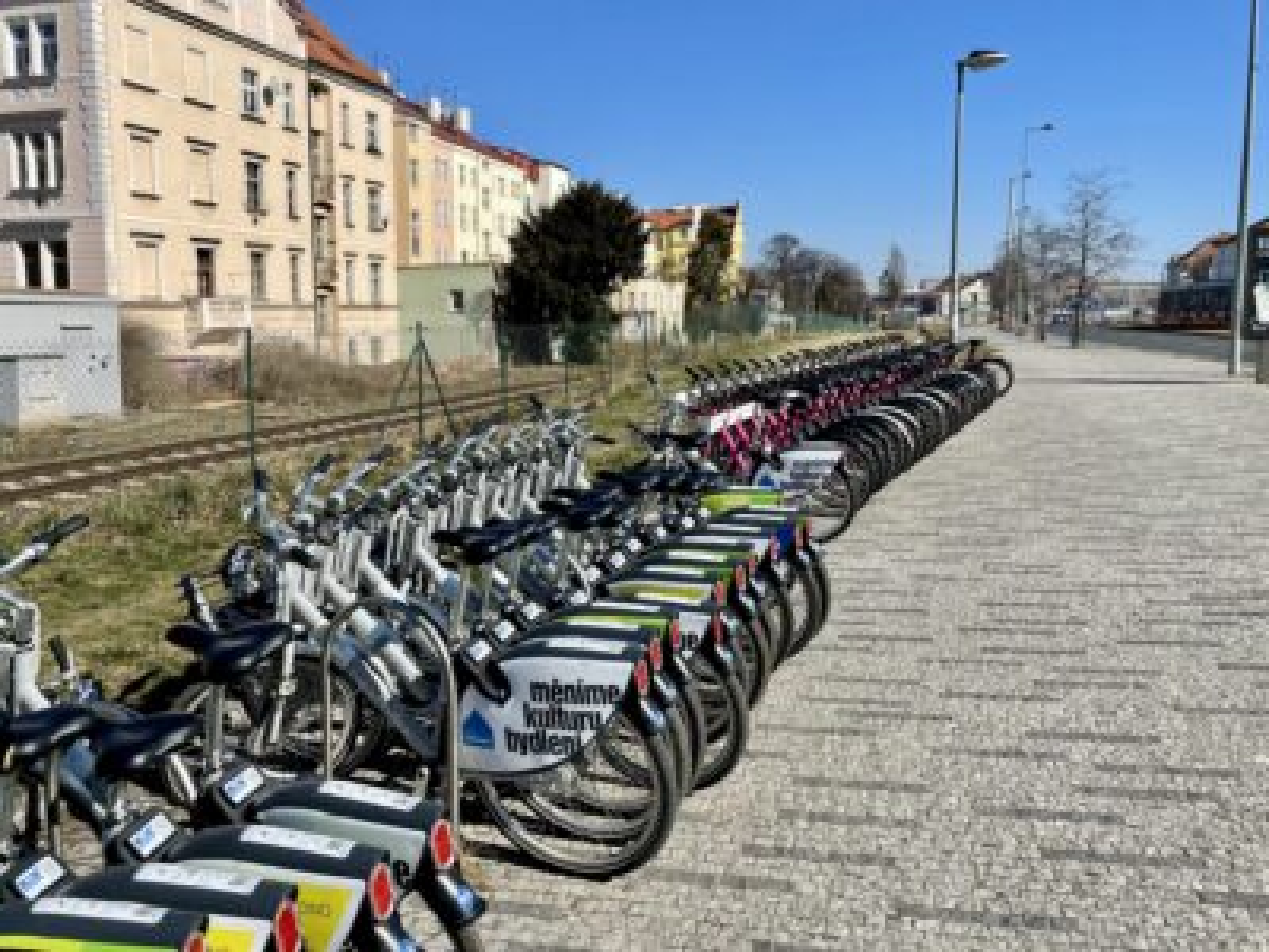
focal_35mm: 26
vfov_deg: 53.1
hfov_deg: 67.3
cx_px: 634
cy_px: 476
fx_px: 953
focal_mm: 4.2
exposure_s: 1/5051
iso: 32
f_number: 1.6
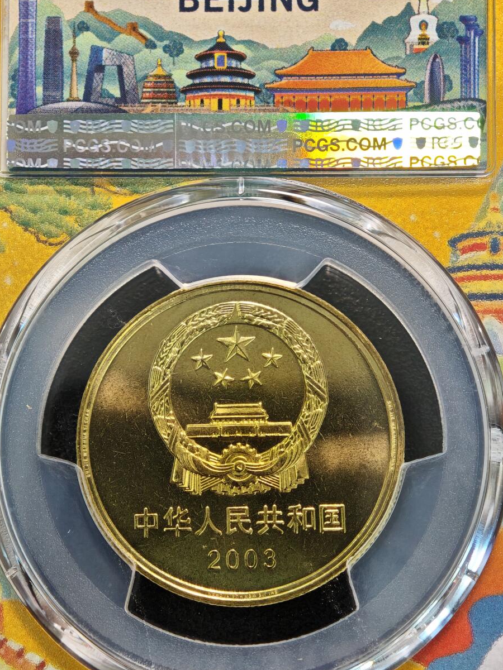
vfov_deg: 21.8
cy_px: 318
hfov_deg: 16.4
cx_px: 245
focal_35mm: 90
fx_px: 1744
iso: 400
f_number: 2
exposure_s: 1/102
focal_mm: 9
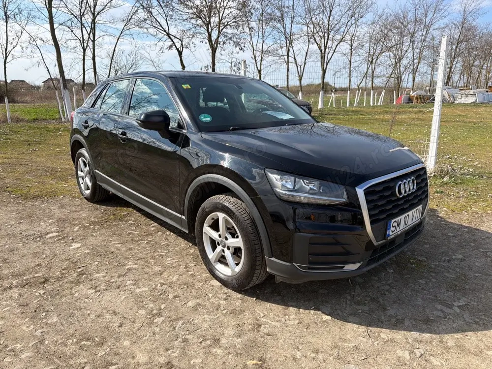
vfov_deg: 56.8
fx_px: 341
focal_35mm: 24
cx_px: 246
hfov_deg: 71.6
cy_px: 184
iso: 80
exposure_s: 1/3759
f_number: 1.78
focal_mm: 6.76
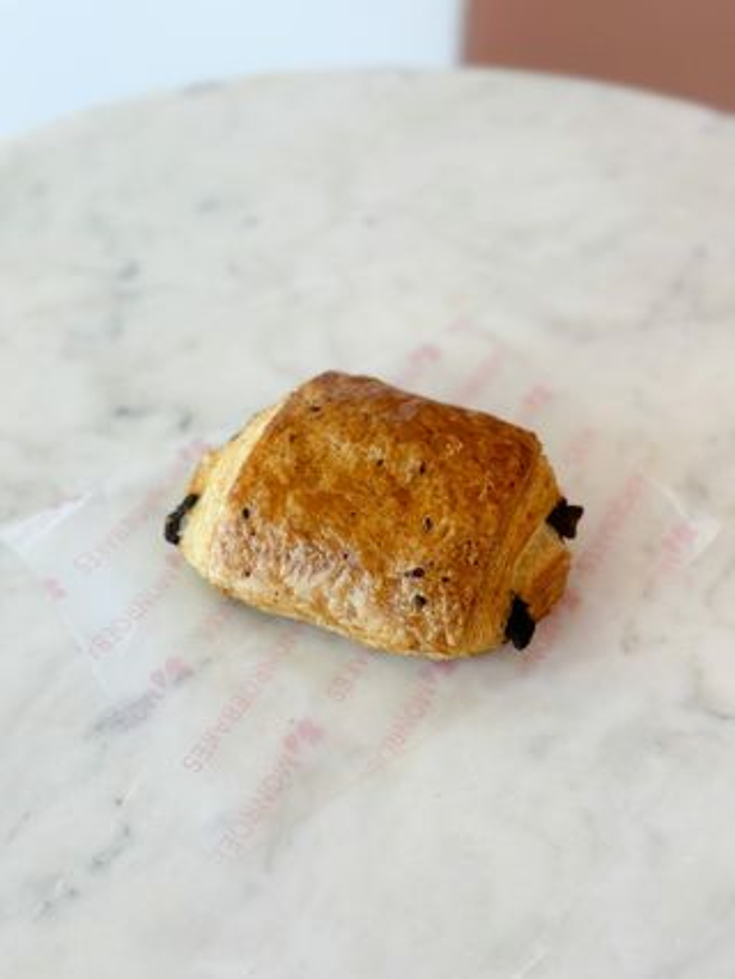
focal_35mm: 48
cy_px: 490
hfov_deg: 30.3
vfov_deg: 39.6
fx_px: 1358
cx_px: 368
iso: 80
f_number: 1.8
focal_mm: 6.86
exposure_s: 1/290
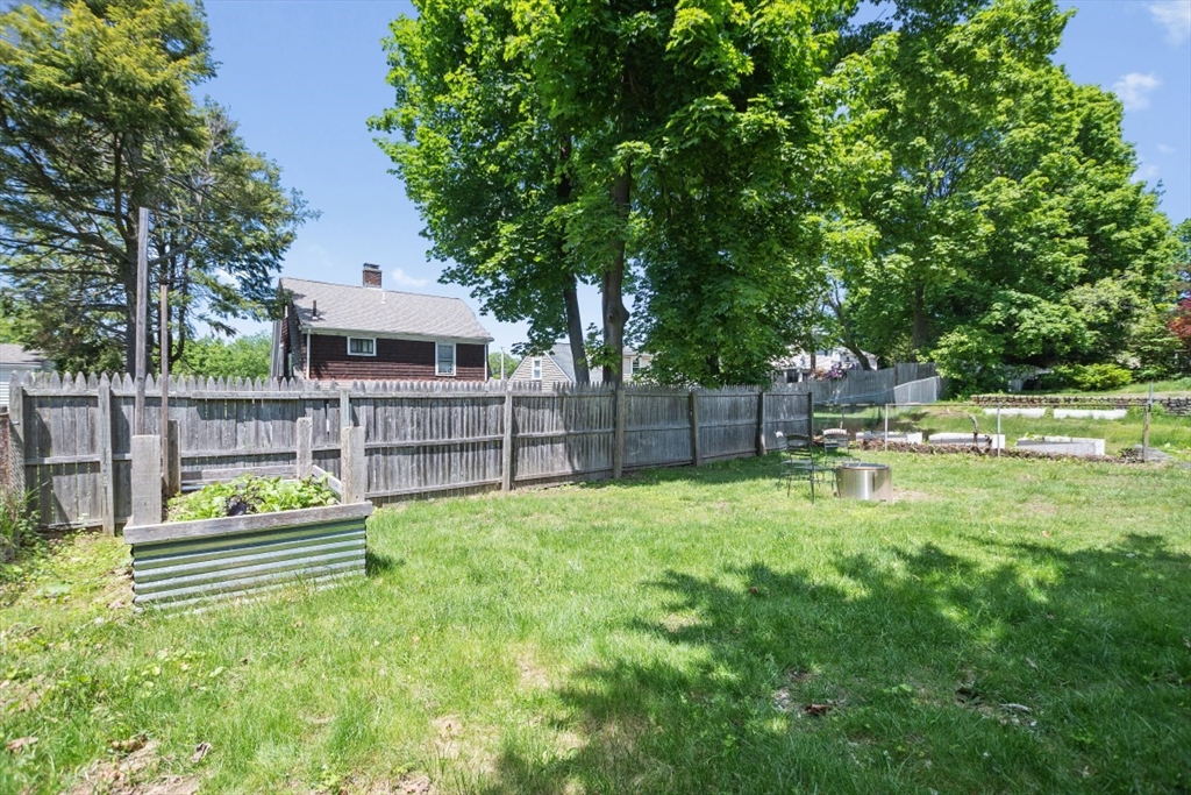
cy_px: 398
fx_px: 496
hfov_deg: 100.4
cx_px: 596
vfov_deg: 77.3
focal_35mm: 15
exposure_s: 1/500
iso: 160
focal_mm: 10
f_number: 5
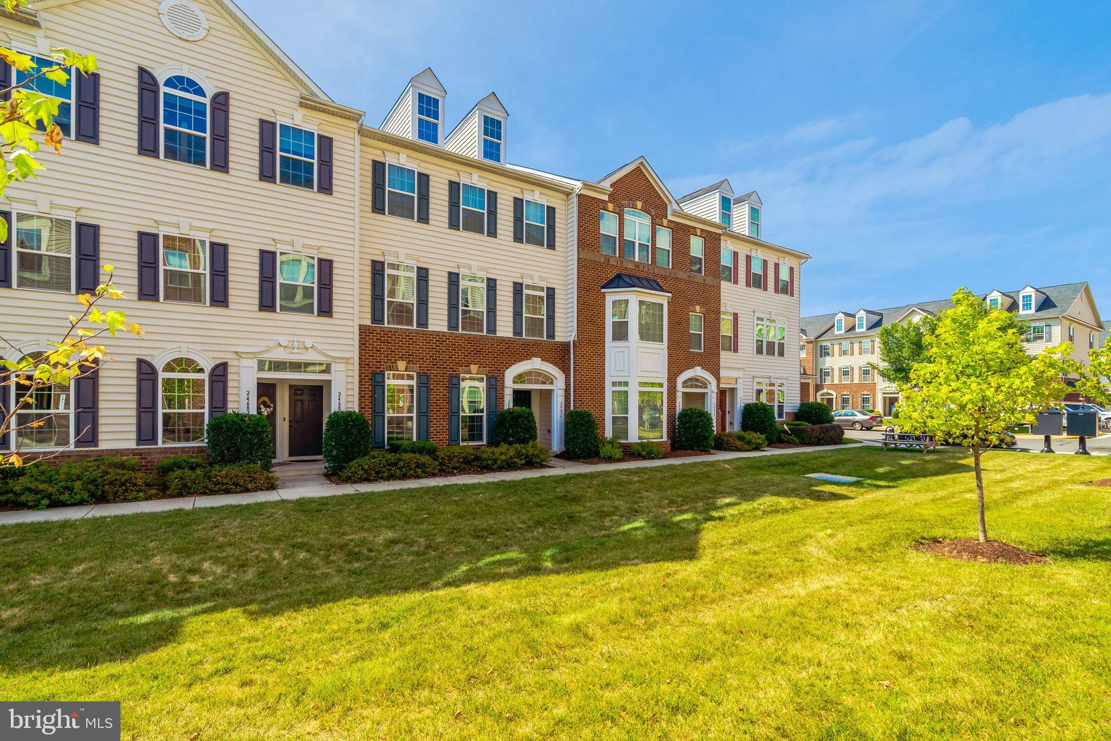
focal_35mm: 16
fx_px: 494
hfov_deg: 96.7
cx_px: 556
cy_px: 370
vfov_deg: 73.7
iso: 1250
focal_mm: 16
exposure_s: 1/1250
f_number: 7.1
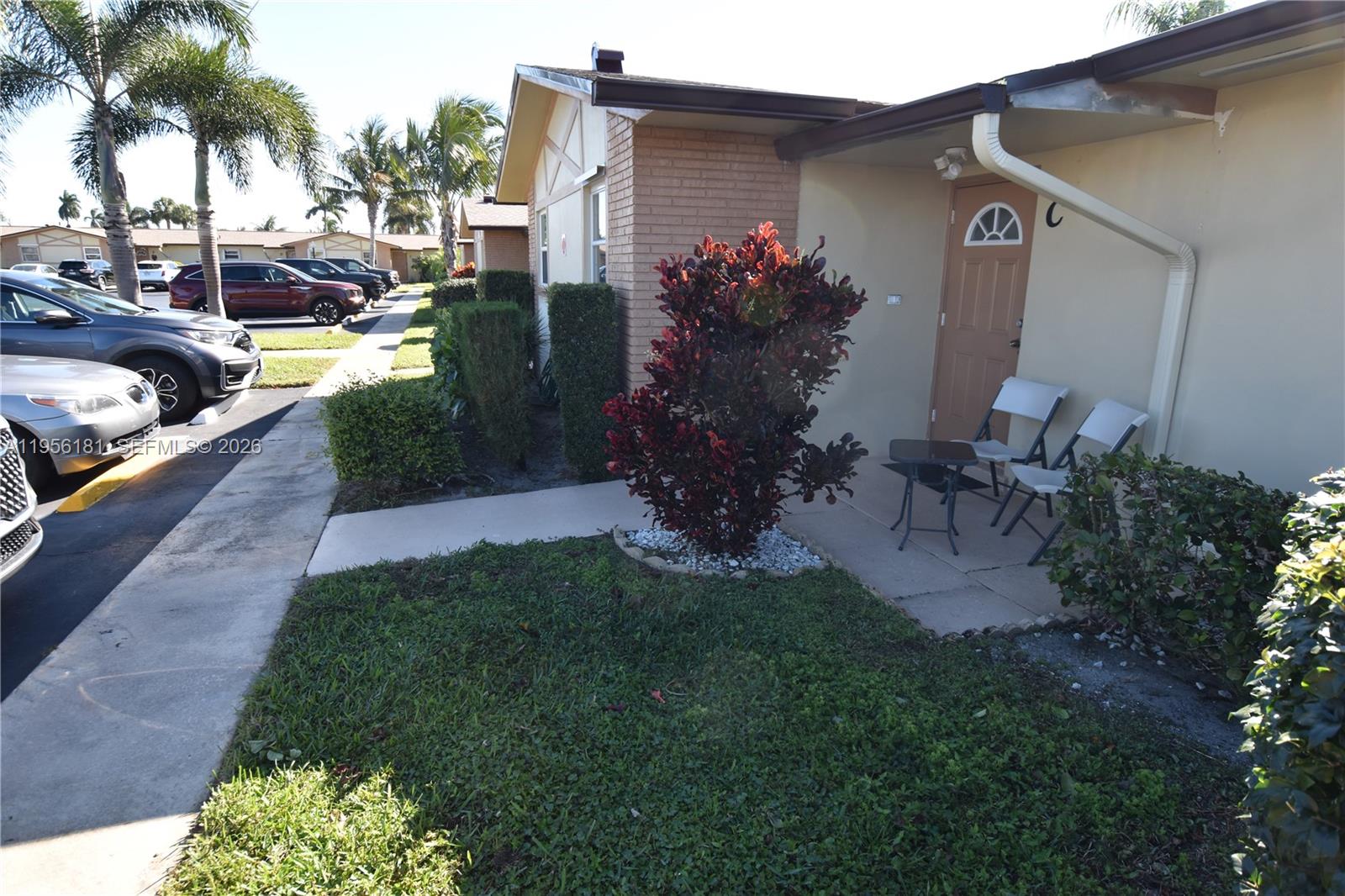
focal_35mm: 20
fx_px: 728
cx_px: 672
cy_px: 448
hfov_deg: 85.4
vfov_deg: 63.2
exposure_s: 1/200
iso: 200
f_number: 6.3
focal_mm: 13
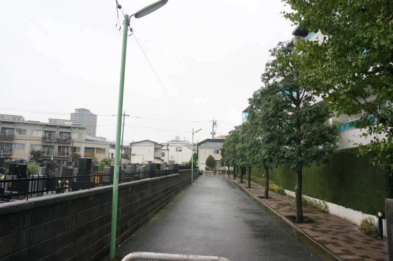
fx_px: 262
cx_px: 196
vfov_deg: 53.0
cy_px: 130
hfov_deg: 73.8
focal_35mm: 24
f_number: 10
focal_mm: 16
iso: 640
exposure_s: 1/60
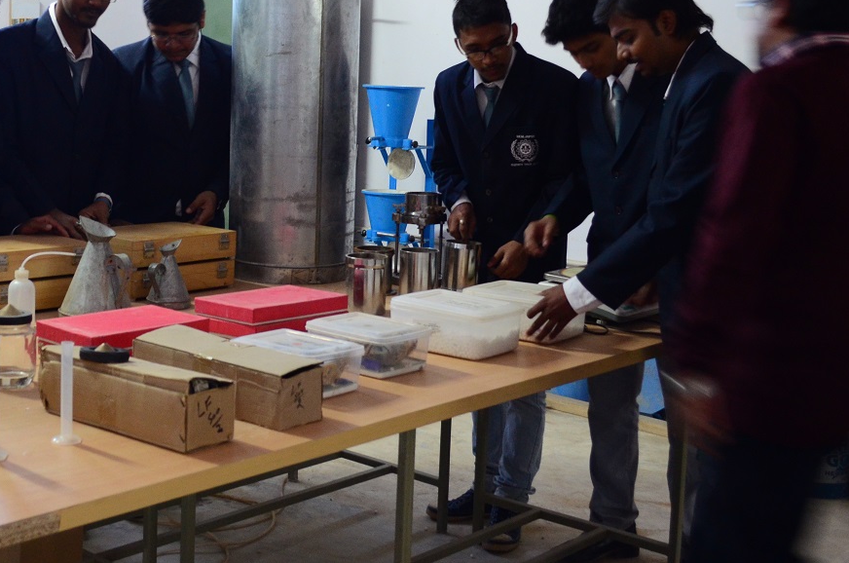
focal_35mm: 56
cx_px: 263
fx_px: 1318
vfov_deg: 24.0
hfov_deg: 35.3
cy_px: 185
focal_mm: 22
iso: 1250
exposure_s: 1/15
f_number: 3.8
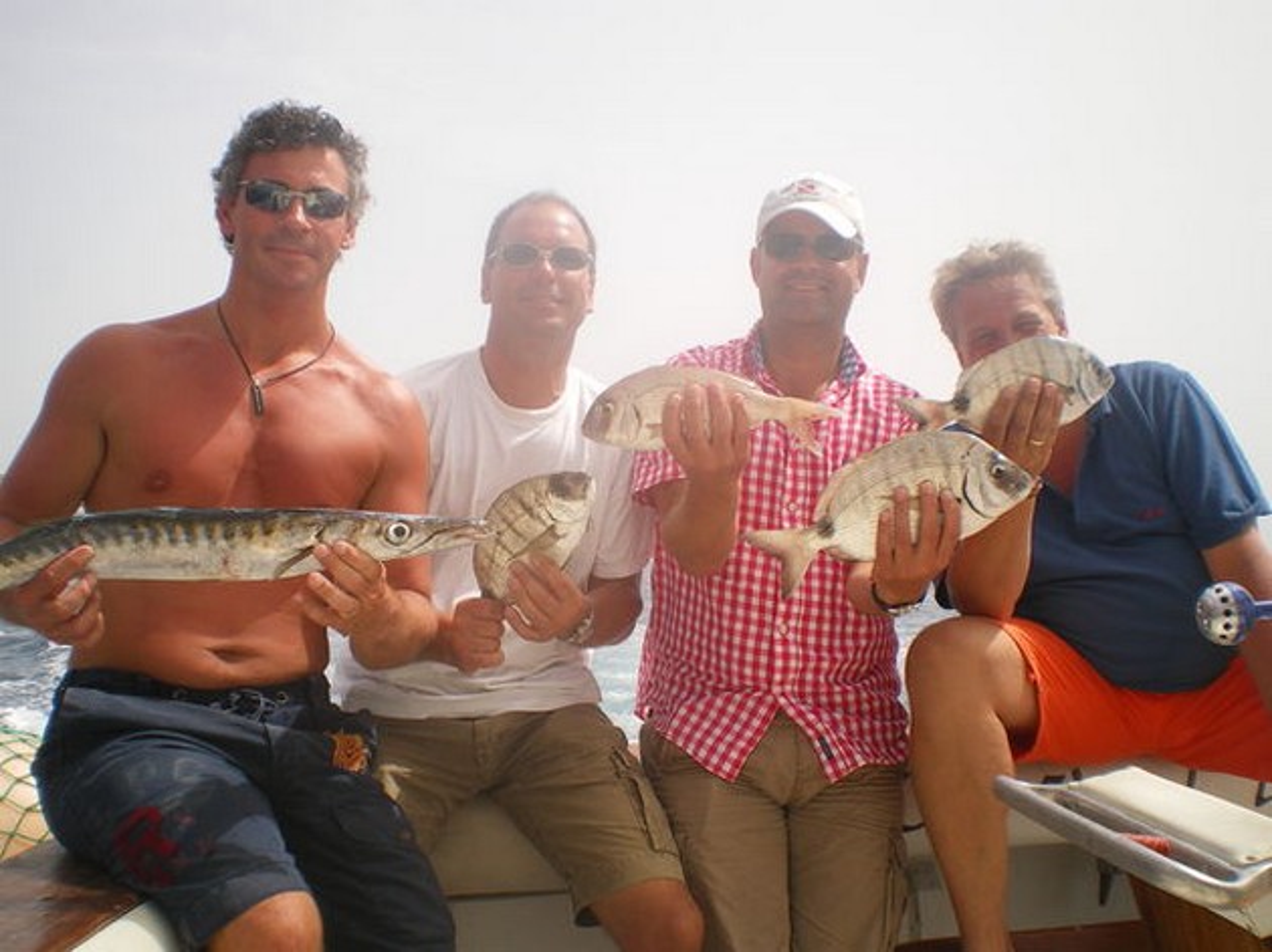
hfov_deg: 51.4
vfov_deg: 39.6
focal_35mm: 36
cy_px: 476
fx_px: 1322
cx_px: 636
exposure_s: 1/320
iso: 50
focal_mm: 6.3
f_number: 4.6
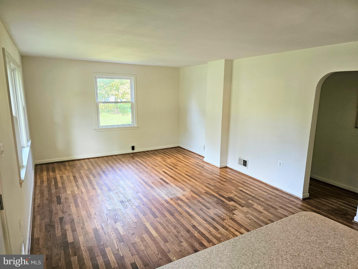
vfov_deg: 58.9
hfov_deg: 73.9
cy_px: 134
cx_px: 179
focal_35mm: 23
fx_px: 238
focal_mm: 6.3
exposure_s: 1/120
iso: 200
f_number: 1.7
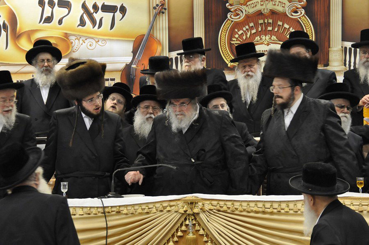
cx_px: 184
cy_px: 122
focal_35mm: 123
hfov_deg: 16.7
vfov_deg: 11.1
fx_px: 1259
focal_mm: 82
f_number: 5.6
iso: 1600
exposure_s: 1/40
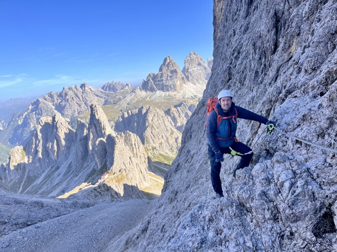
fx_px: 253
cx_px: 168
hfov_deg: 67.3
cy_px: 126
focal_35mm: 26
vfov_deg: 53.1
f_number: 1.6
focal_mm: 5.1
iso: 50
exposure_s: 1/1695
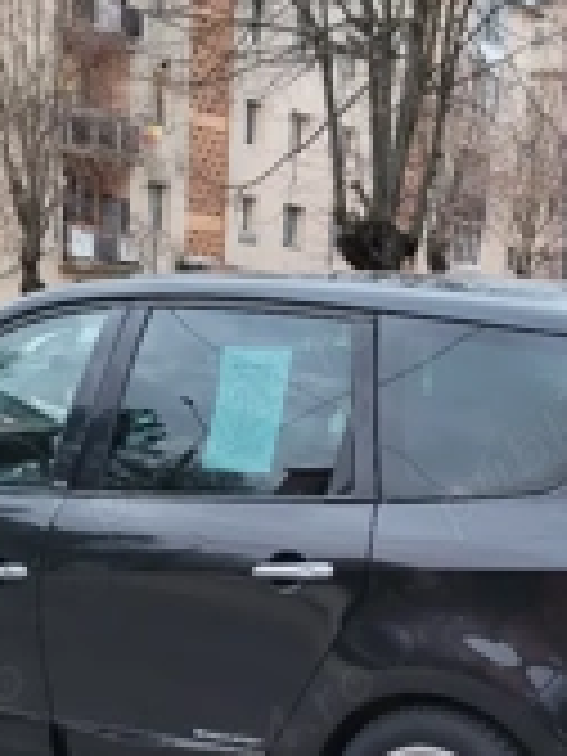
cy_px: 824
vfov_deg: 28.5
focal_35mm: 62
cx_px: 320
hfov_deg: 23.6
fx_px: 1354
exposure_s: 1/33
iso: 640
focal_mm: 5.4
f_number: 1.8
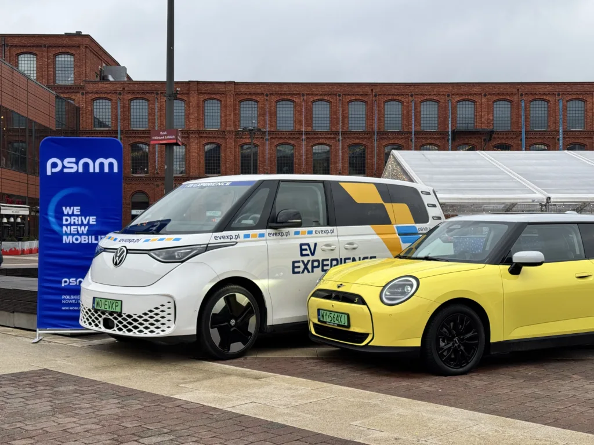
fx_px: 824
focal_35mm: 48
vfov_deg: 30.3
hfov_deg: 39.7
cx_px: 297
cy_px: 222
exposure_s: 1/672
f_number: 1.78
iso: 64
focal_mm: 6.76
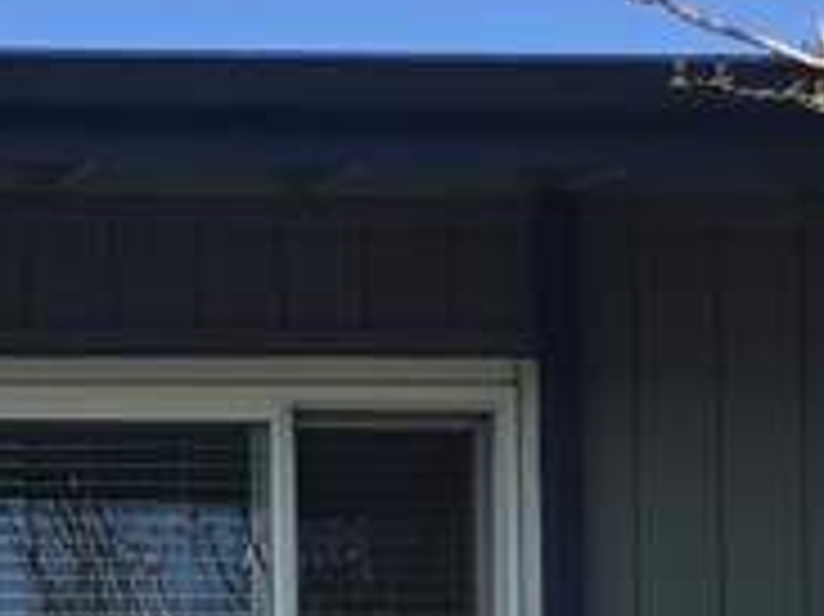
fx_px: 3069
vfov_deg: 10.1
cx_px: -599
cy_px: 1443
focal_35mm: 129
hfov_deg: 13.8
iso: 80
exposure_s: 1/3273
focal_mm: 5.4
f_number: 1.8
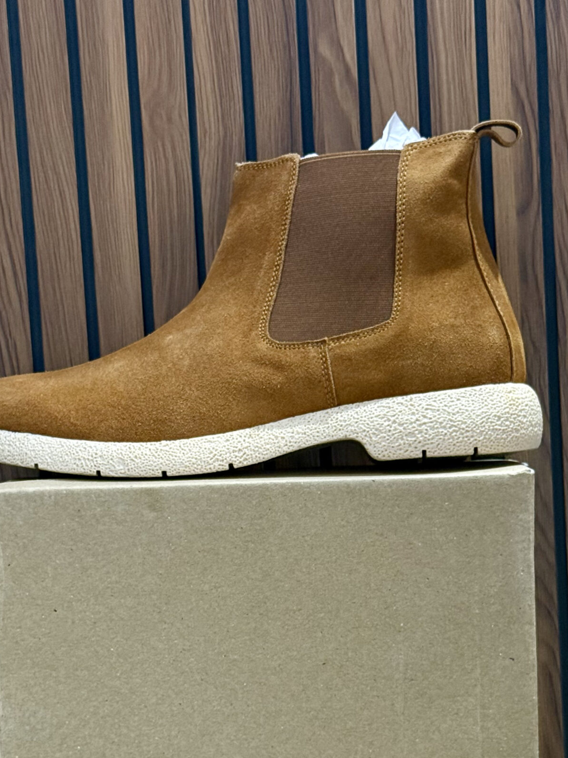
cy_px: 555
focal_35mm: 77
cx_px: 285
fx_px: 1686
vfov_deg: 25.1
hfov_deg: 19.1
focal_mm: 6.76
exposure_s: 1/50
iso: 125
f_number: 1.78
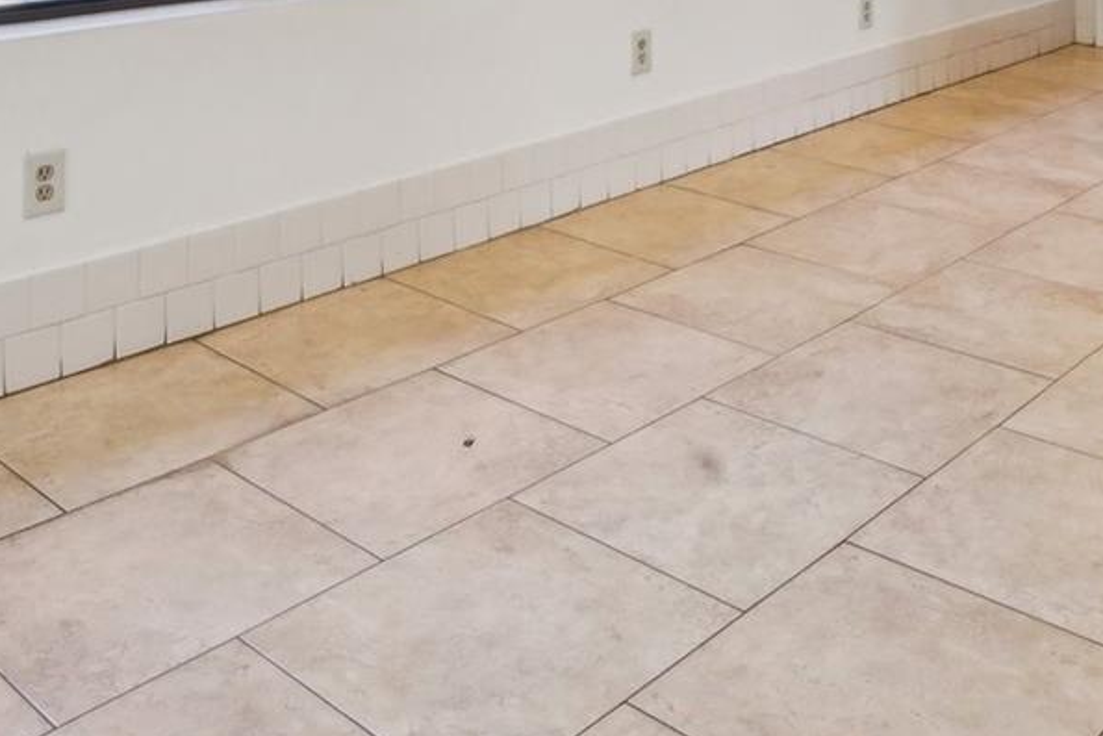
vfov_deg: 26.2
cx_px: 732
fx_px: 1318
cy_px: -243
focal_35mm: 43
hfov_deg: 44.8
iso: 400
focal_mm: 16
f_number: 10
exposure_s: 1/30
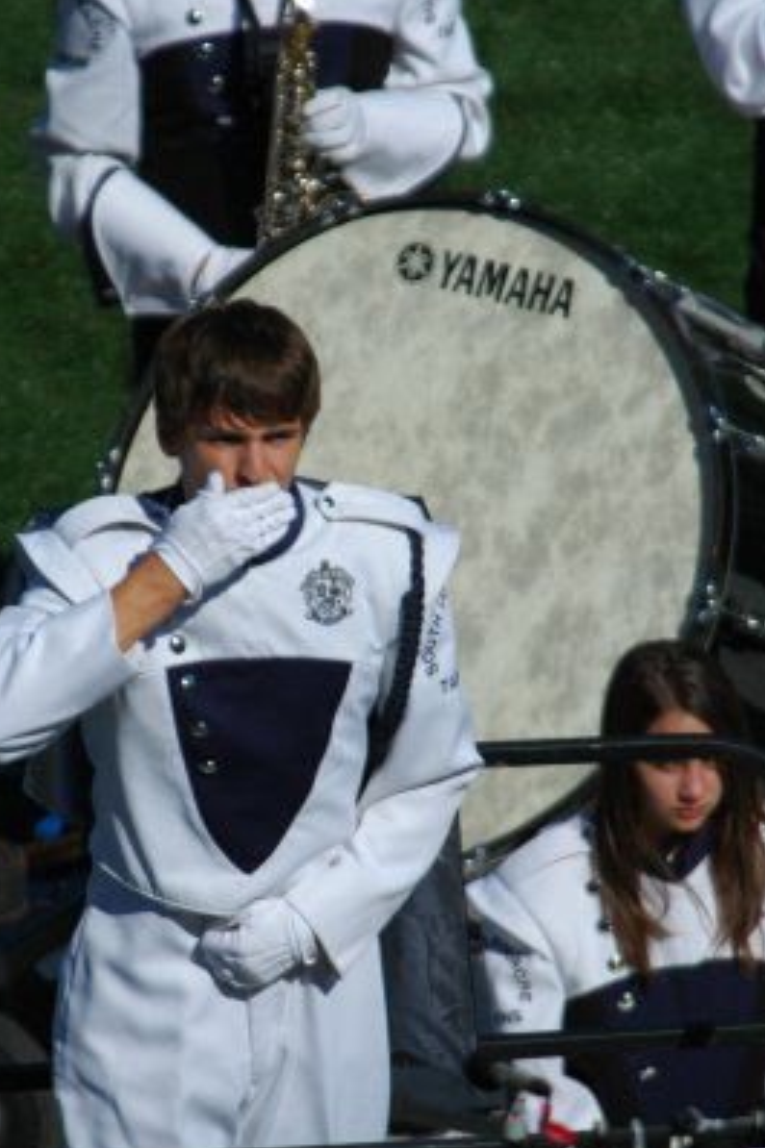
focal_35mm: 904
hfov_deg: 1.5
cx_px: 206
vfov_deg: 2.3
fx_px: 28838
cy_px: 626
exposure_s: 1/2000
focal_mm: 400
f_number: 5.6
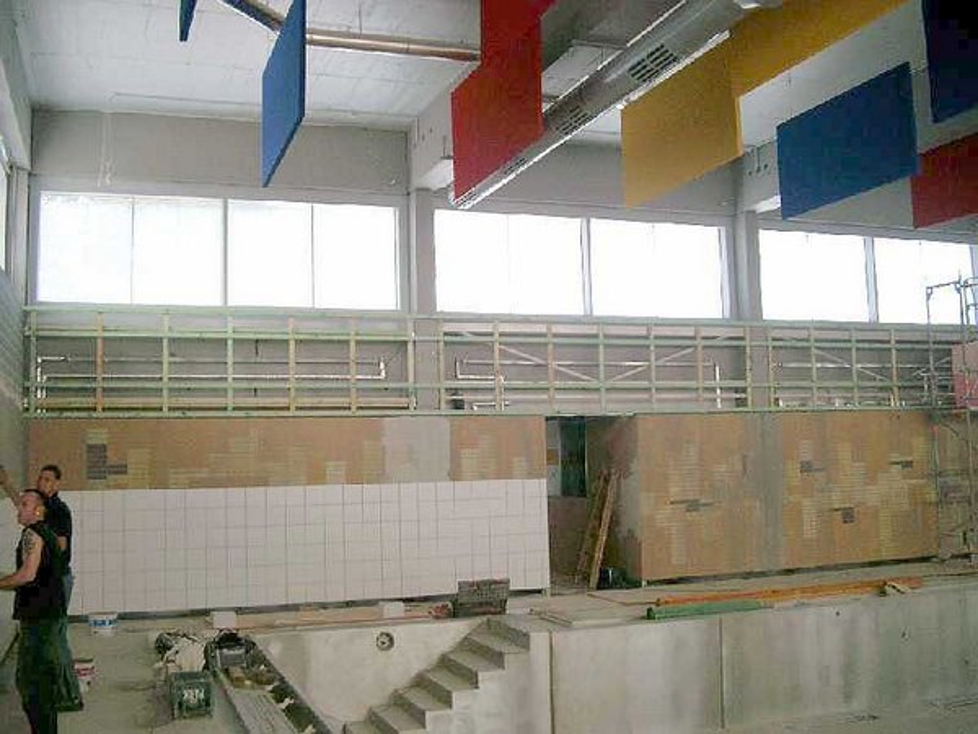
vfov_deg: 38.7
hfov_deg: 50.1
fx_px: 1045
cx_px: 489
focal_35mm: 37
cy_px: 367
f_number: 2.6
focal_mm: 7.6
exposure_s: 1/100
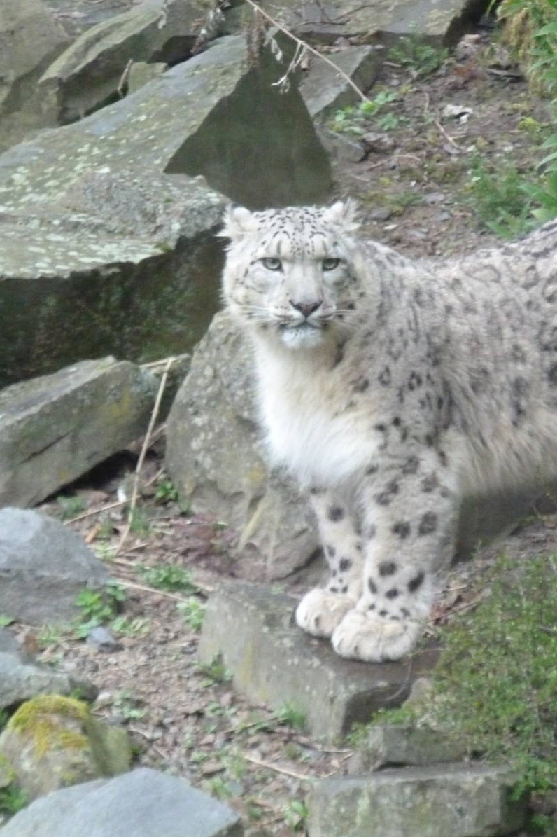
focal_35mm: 273
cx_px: 469
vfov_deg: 7.5
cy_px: 418
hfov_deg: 5.0
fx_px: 6339
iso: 800
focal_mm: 32.1
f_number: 4.5
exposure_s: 1/125
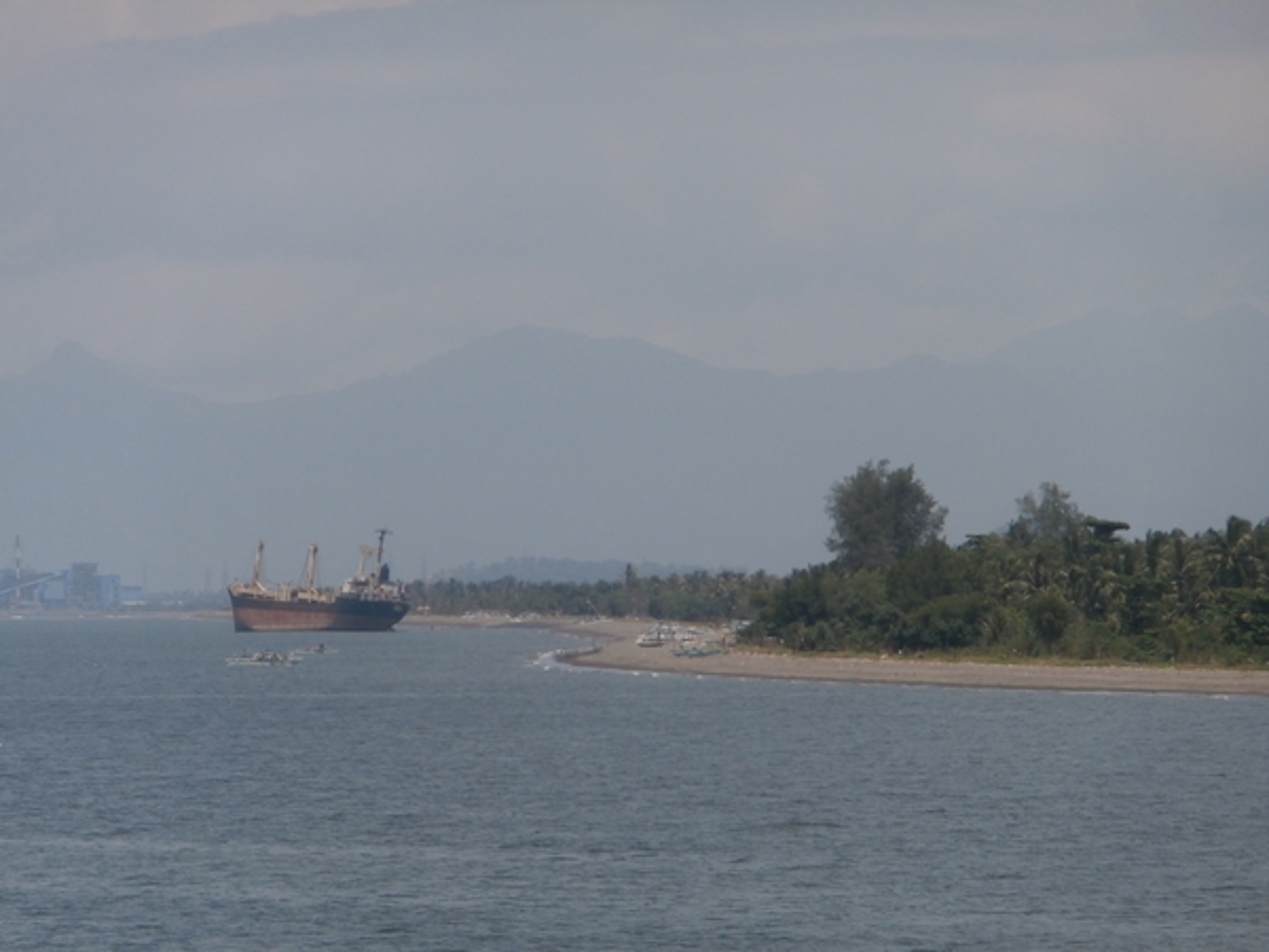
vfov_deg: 6.2
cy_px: 476
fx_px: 8798
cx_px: 634
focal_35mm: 240
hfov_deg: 8.2
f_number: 5.8
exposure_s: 1/800
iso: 100
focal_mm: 42
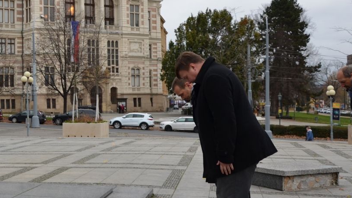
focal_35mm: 61
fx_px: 569
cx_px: 46
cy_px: 76
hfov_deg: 32.9
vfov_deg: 19.7
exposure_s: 1/125
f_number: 5.6
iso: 320
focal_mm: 21
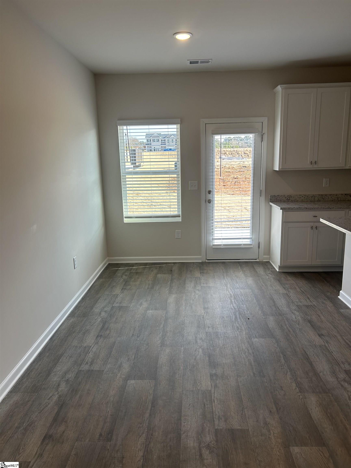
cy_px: 234
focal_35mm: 26
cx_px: 176
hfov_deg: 53.1
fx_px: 352
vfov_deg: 67.3
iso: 50
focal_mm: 5.7
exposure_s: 1/211
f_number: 1.5
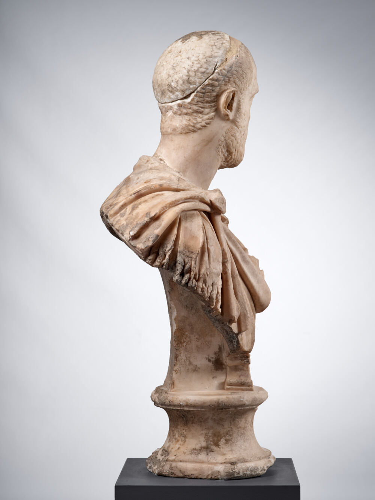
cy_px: 250
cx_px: 188
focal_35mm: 63
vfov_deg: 30.7
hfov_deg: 23.3
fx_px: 910
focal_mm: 80
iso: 200
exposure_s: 1/125
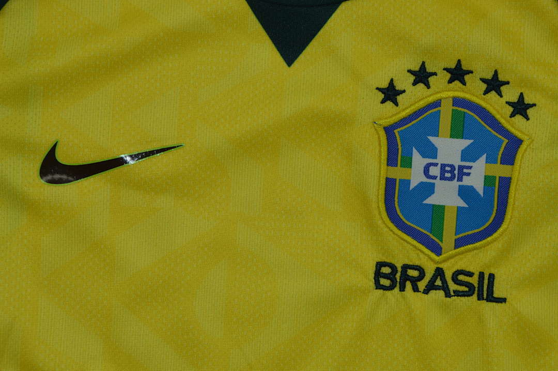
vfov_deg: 8.7
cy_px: 186
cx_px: 279
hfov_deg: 13.1
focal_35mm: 158
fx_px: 2439
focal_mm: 105
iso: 400
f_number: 16
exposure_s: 1/200
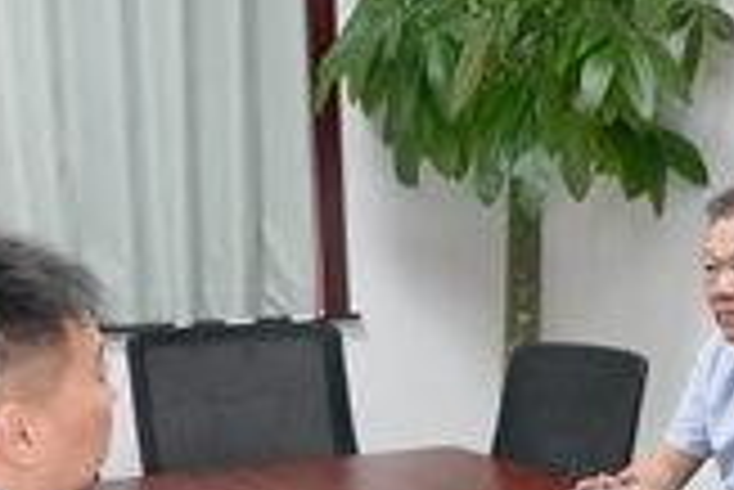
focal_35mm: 92
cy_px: 454
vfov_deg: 14.7
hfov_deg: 21.1
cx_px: 784
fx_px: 1877
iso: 2000
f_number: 4
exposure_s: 1/160
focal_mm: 25
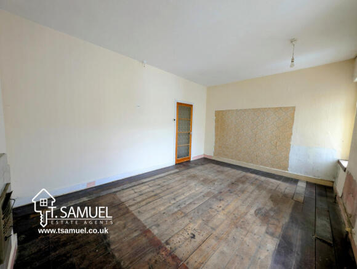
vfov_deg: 94.7
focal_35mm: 12
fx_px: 124
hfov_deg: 110.4
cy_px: 134
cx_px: 178
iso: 41
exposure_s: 1/26
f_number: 1.95
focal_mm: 2.23
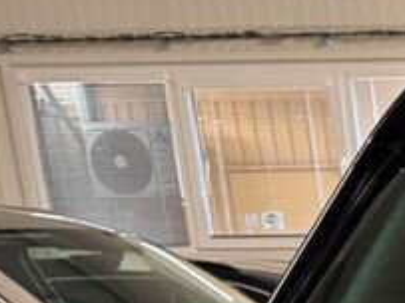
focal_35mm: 121
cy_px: 708
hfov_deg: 12.6
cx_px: 980
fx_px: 1415
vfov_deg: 10.6
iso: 320
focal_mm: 6.76
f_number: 1.78
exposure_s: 1/50
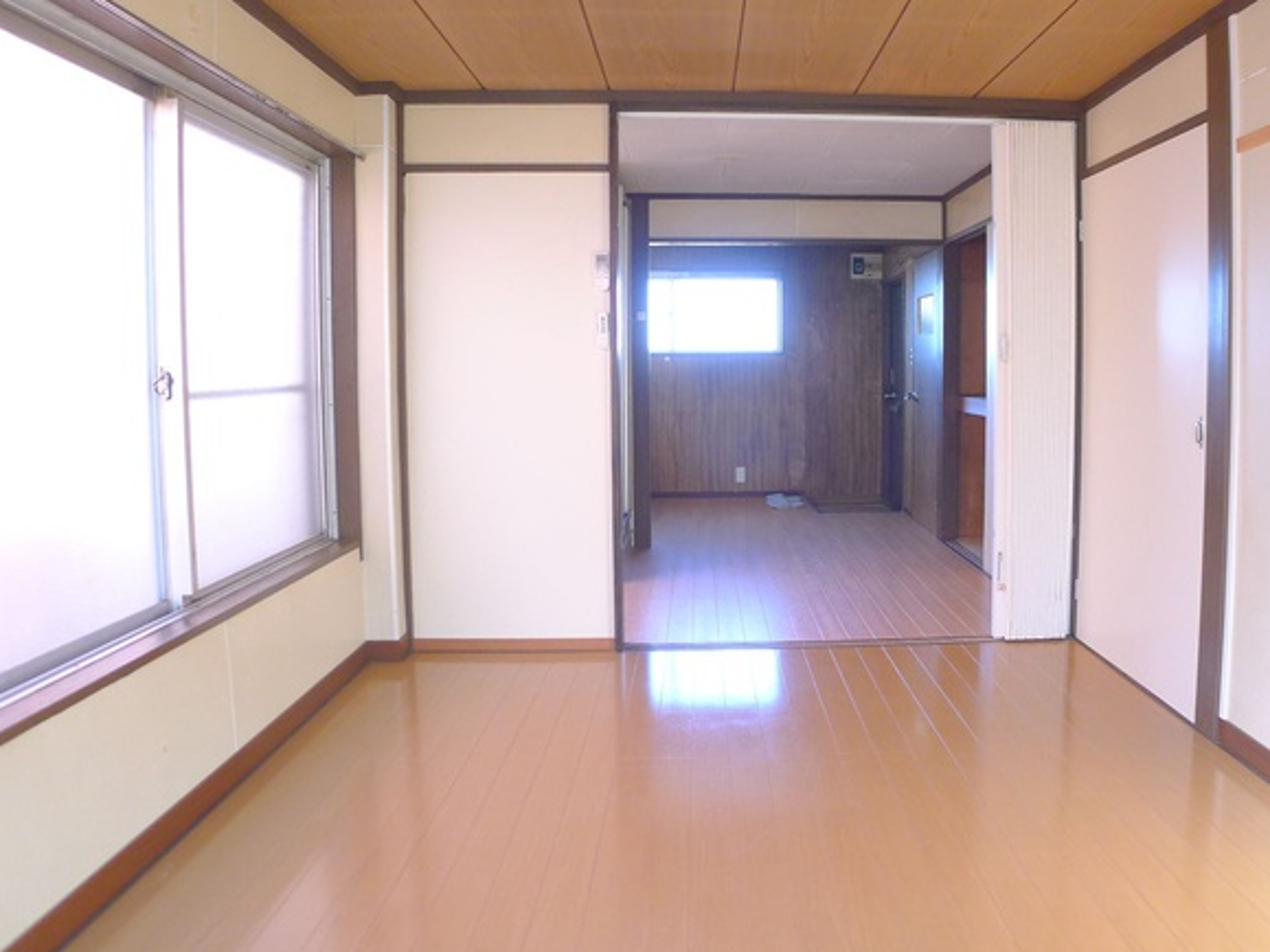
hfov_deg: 61.3
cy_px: 396
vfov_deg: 48.0
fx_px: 1064
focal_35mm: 29
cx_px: 744
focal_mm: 5.1
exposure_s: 1/60
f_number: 2
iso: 250
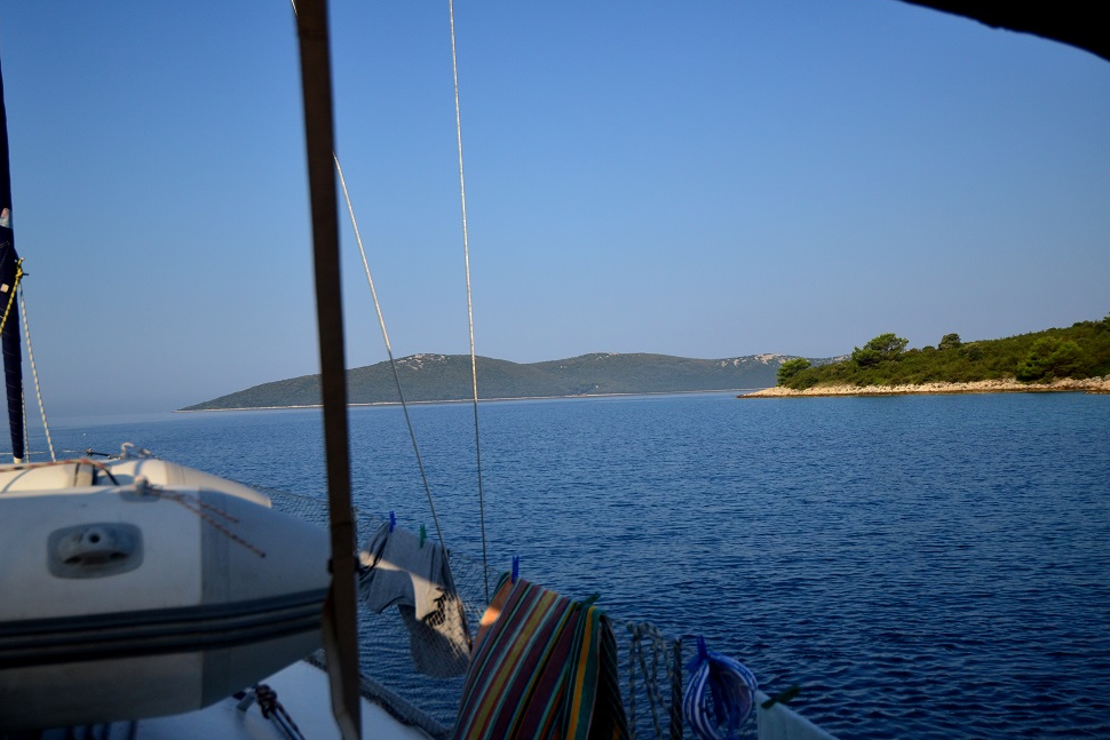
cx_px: 542
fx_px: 1141
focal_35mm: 37
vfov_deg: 36.0
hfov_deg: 51.9
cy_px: 368
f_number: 4
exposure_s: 1/4000
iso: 400
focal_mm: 24
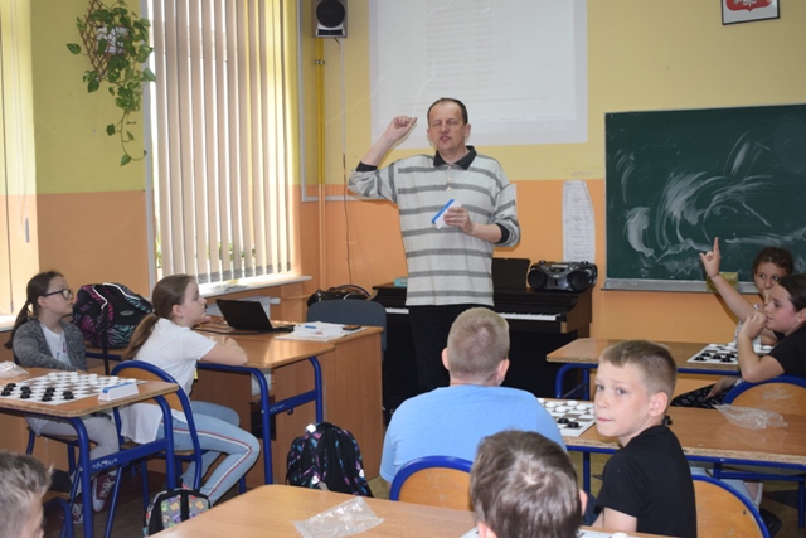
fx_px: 1041
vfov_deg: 29.0
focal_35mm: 46
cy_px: 269
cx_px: 403
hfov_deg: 42.3
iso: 800
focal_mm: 31
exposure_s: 1/100
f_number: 5
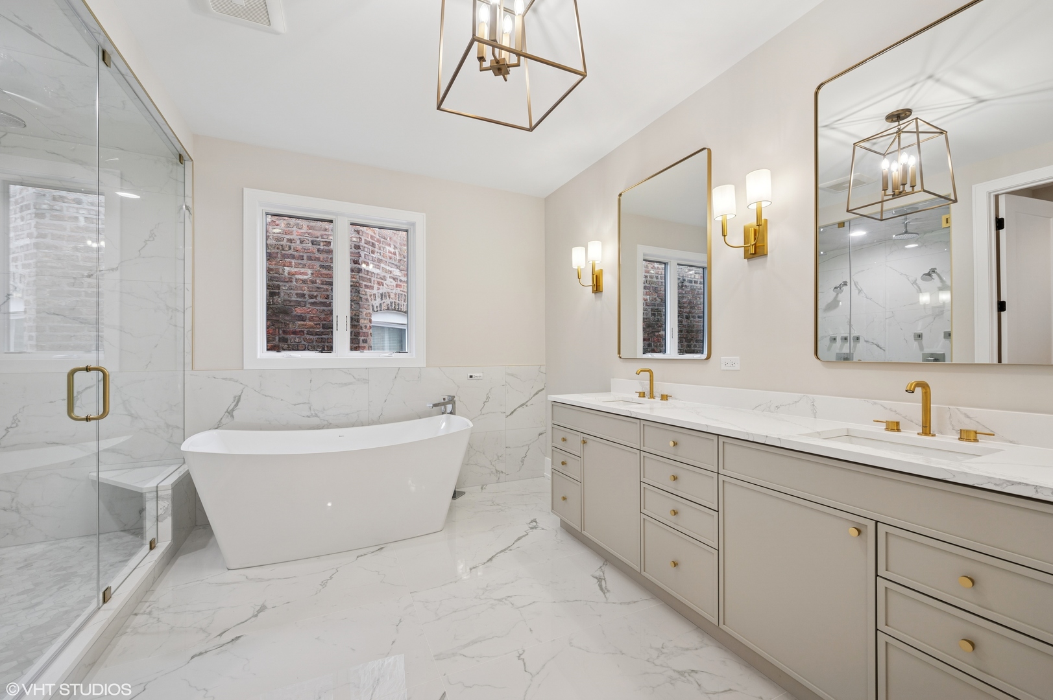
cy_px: 350
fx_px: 424
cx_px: 526
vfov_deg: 79.2
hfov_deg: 102.3
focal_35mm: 14
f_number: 9.5
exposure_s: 1/8
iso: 200
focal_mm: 14.5
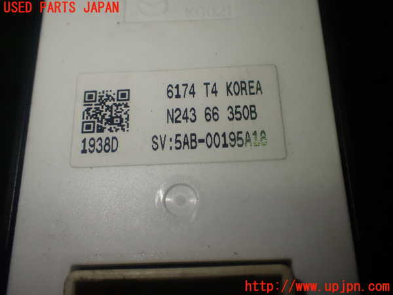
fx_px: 409
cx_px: 196
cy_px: 148
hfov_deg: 51.4
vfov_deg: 39.7
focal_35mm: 36
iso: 100
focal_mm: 6.37
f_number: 3.5
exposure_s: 1/200
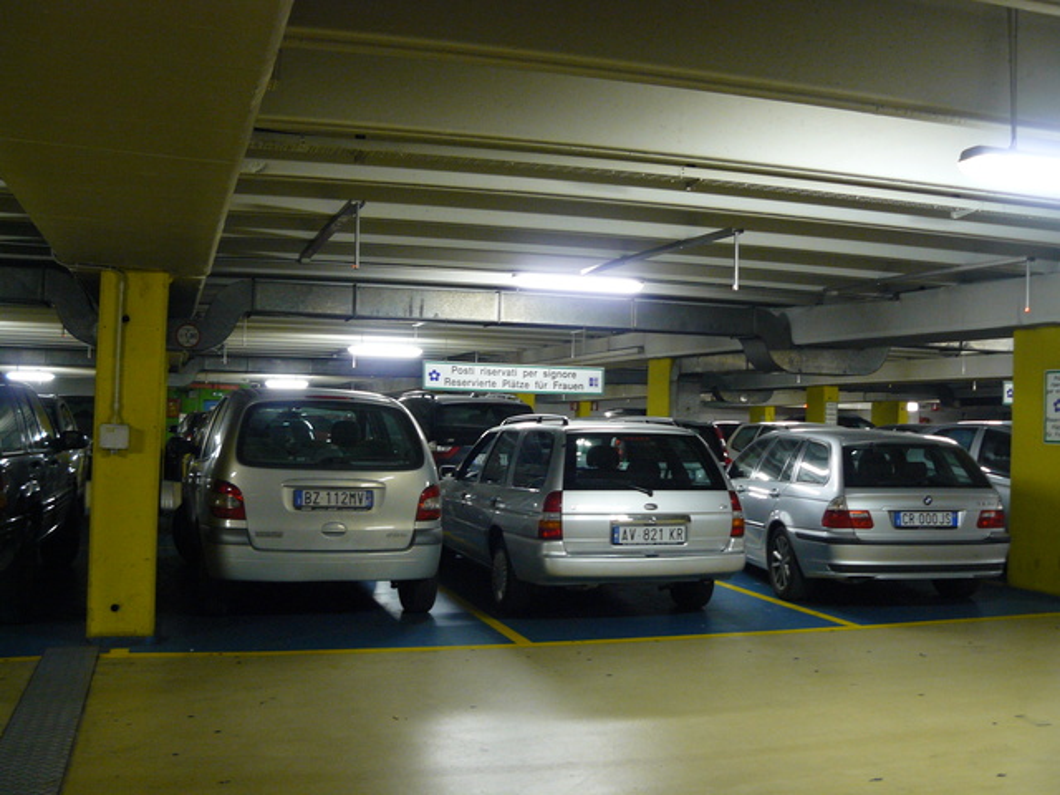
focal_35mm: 36
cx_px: 530
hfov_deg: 51.4
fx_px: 1102
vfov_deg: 39.7
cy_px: 398
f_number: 2.8
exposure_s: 1/4
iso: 200
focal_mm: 6
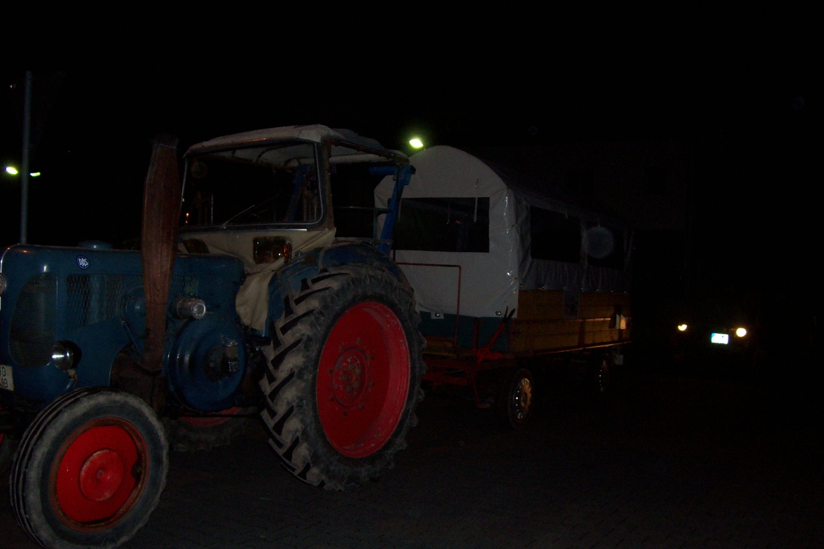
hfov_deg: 53.1
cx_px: 406
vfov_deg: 36.8
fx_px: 824
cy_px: 298
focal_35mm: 36
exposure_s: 1/28
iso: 140
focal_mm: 5.6
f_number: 2.7
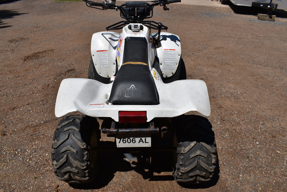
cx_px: 144
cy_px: 96
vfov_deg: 48.0
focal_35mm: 27
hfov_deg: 67.3
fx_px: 215
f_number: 10
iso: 100
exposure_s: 1/400
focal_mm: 18
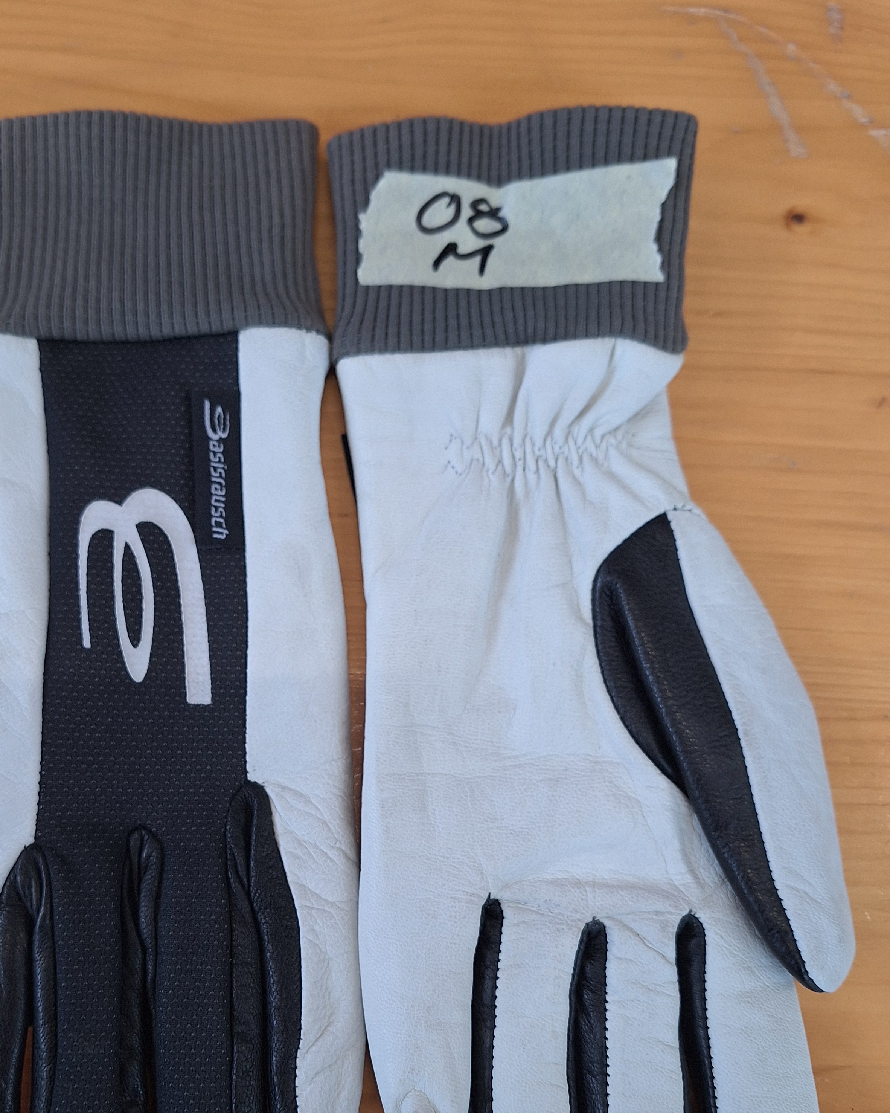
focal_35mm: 31
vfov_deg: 56.7
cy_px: 677
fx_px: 1021
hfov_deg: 47.0
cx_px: 393
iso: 100
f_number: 1.8
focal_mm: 5.54
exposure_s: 1/50
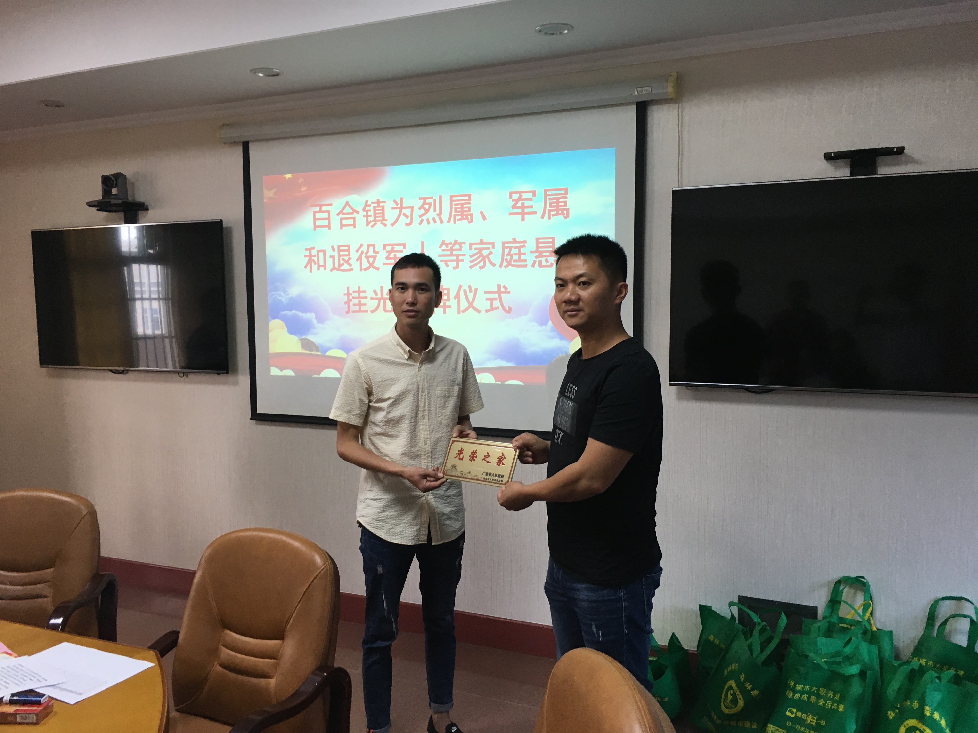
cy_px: 366
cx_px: 489
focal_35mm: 29
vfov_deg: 48.2
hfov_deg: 61.7
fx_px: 819
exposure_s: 1/33
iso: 50
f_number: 2.2
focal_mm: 4.15
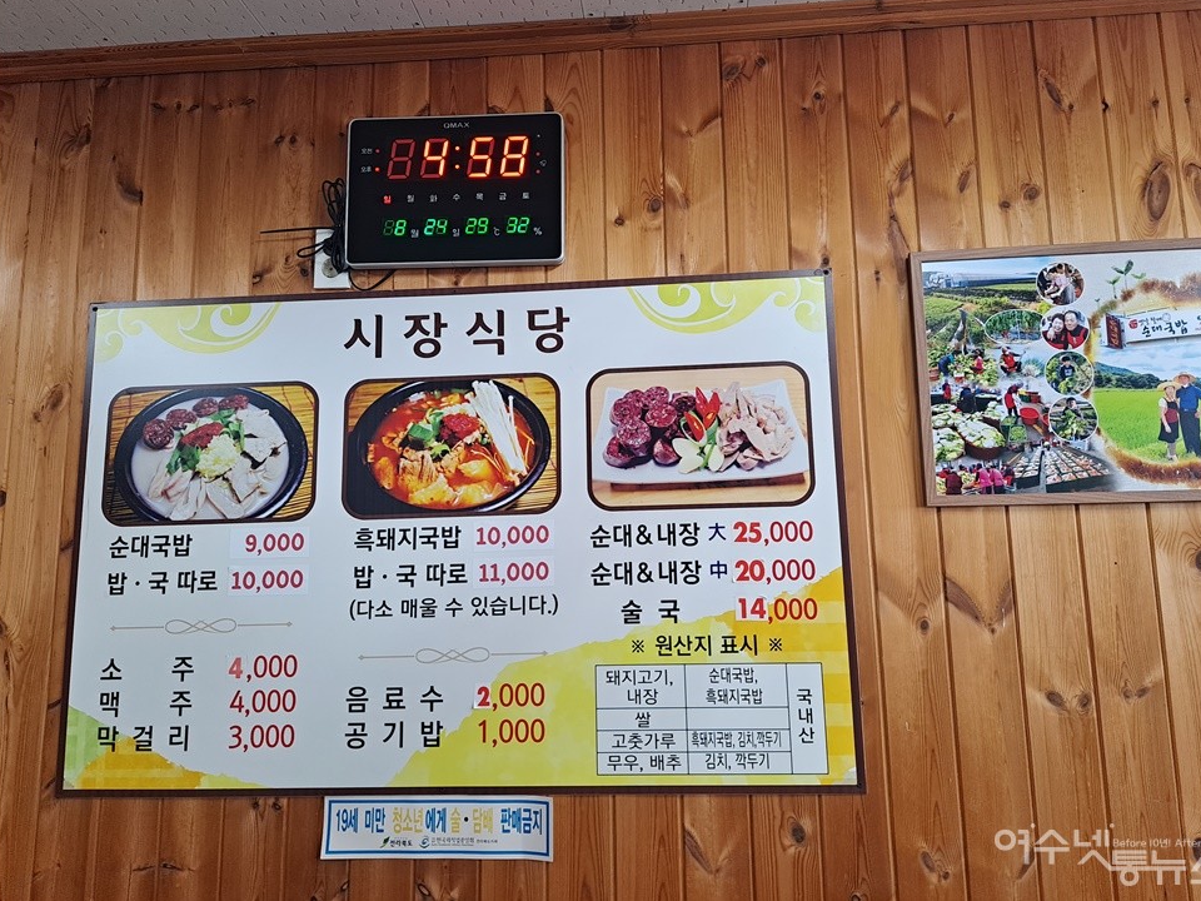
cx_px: 621
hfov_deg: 69.4
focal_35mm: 25
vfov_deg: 54.9
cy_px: 435
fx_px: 867
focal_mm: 5.23
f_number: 1.8
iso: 160
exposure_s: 1/60
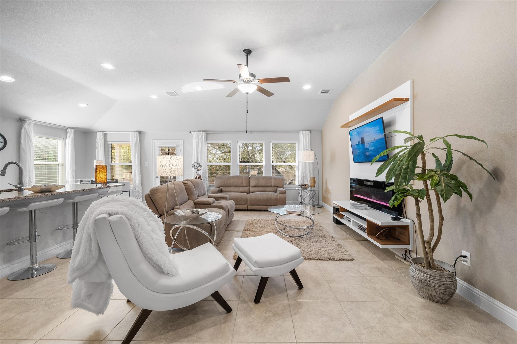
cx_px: 258
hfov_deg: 104.3
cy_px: 172
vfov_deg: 81.2
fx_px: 201
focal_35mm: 14
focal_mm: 14
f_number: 9
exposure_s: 1/25
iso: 400
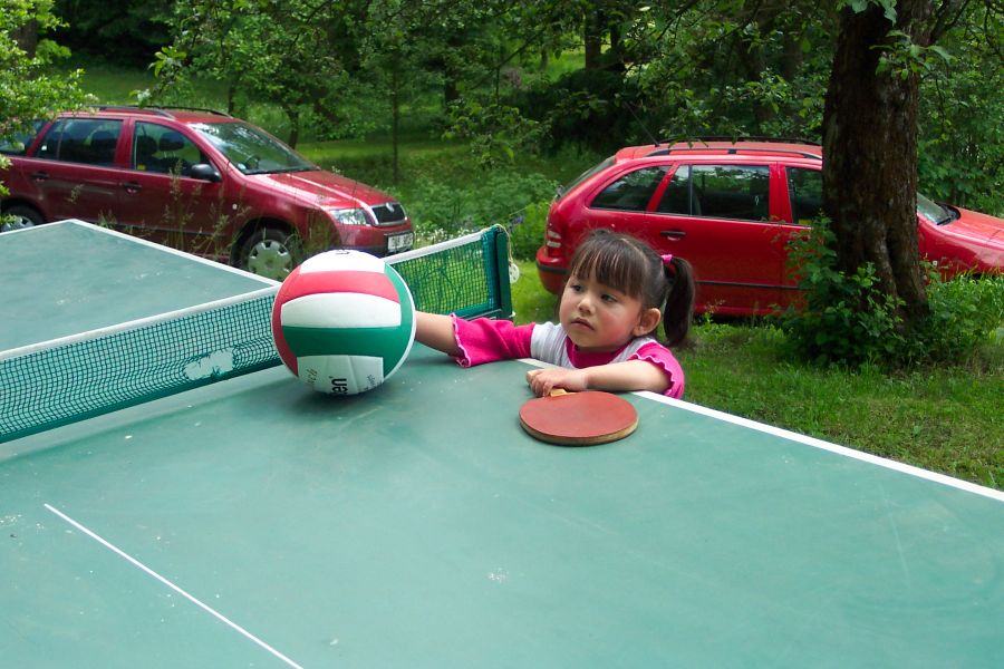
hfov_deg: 38.9
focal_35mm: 51
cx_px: 502
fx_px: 1422
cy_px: 334
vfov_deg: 26.5
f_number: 3.4
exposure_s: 1/350
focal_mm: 10.7
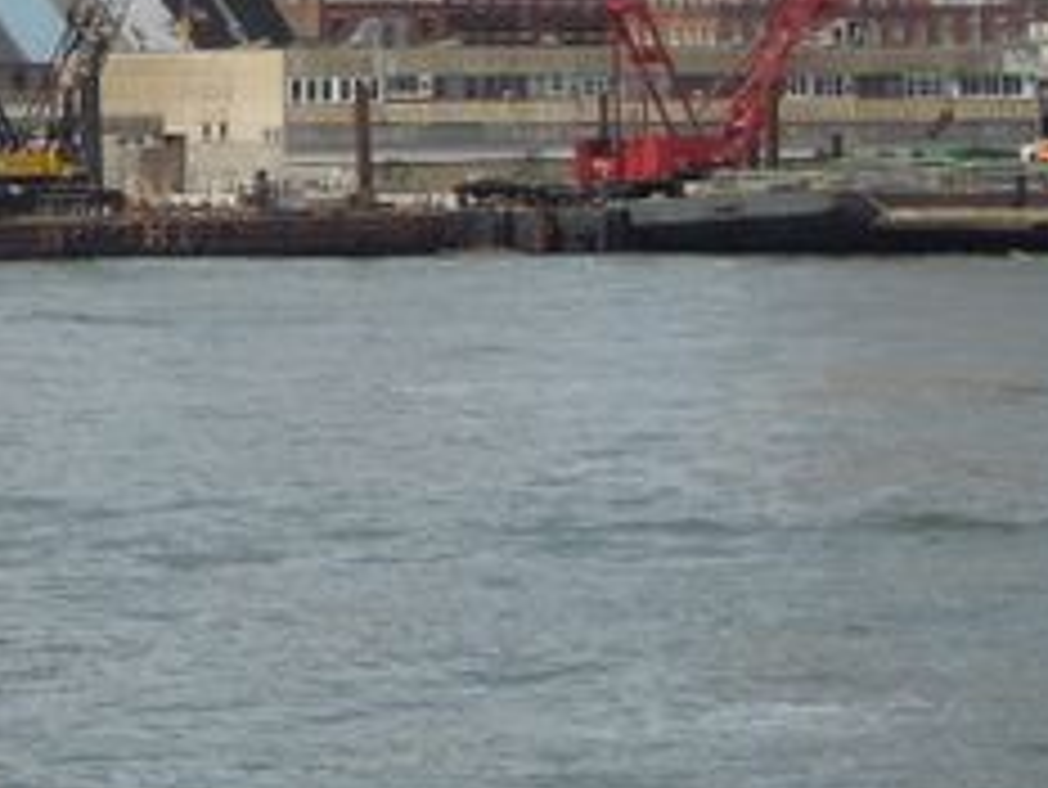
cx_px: -544
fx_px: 8118
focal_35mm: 268
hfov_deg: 7.3
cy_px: -378
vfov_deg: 5.5
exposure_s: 1/250
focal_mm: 11
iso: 100
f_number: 8.6
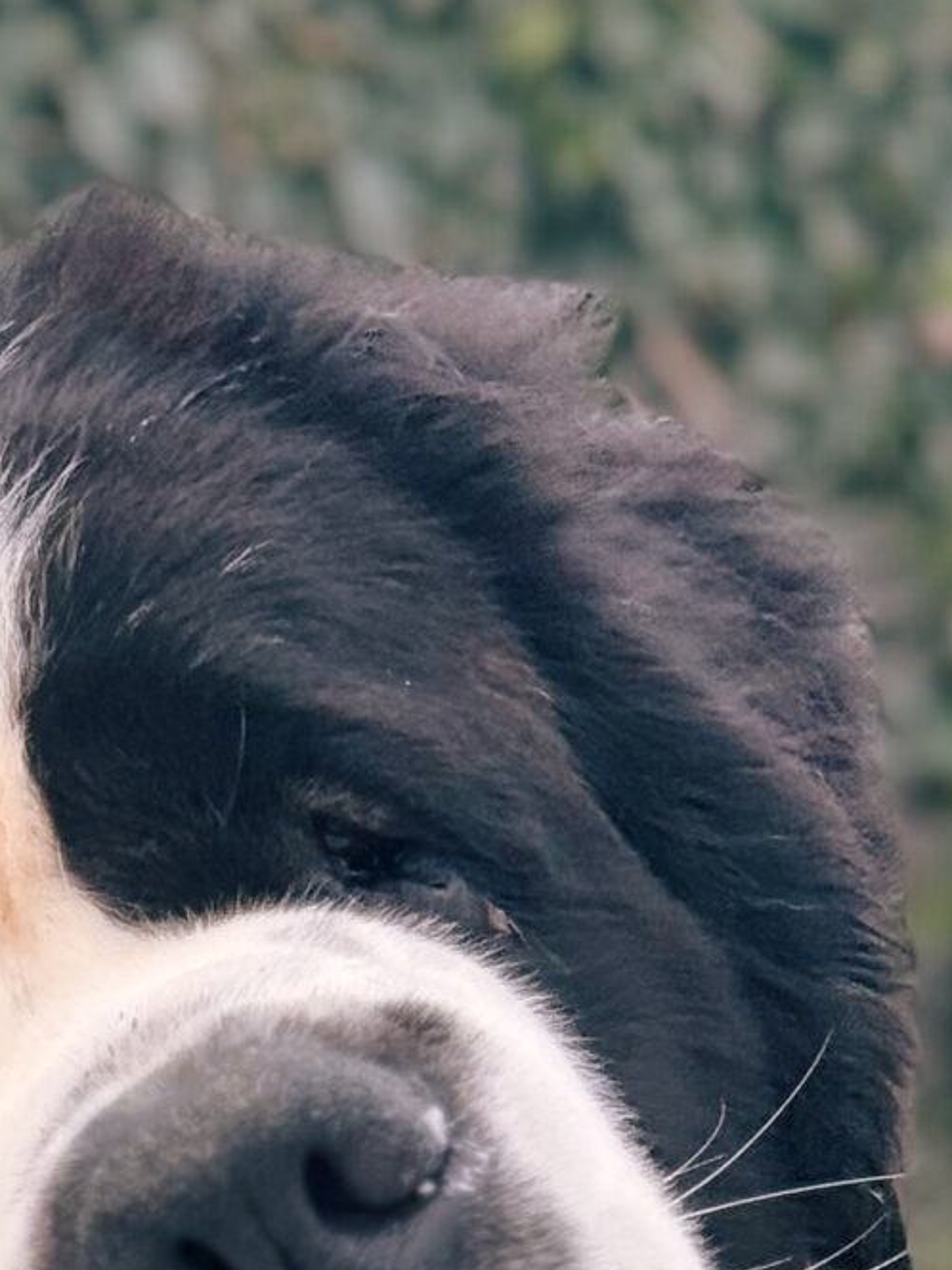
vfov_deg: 10.3
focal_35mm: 185
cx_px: -94
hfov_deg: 8.0
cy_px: 1920
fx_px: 6784
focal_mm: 6.76
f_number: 1.78
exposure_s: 1/388
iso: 64
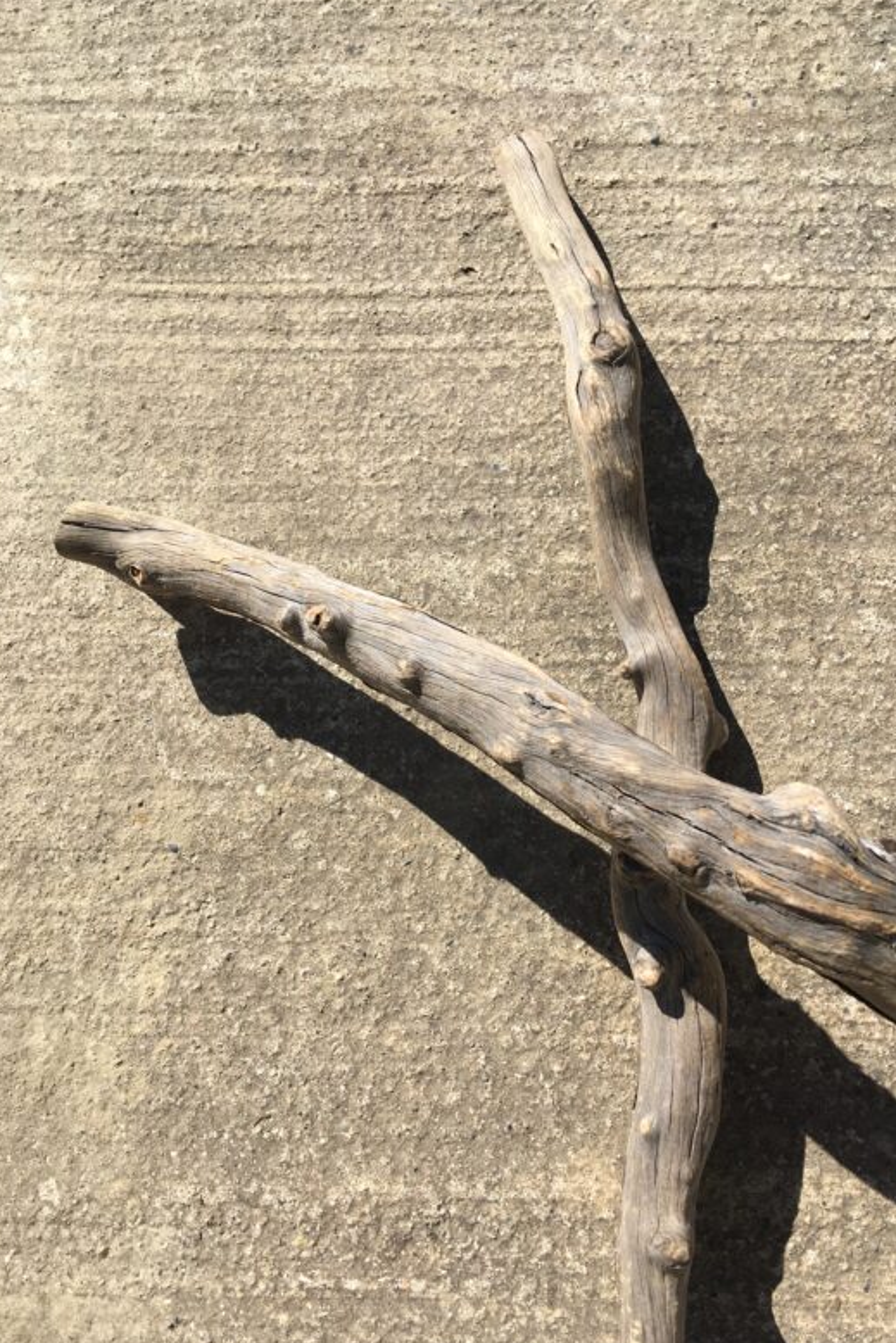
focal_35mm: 31
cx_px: 506
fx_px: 1157
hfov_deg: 42.3
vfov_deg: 60.3
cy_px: 672
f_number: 2.2
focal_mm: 4.15
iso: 25
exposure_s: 1/1672
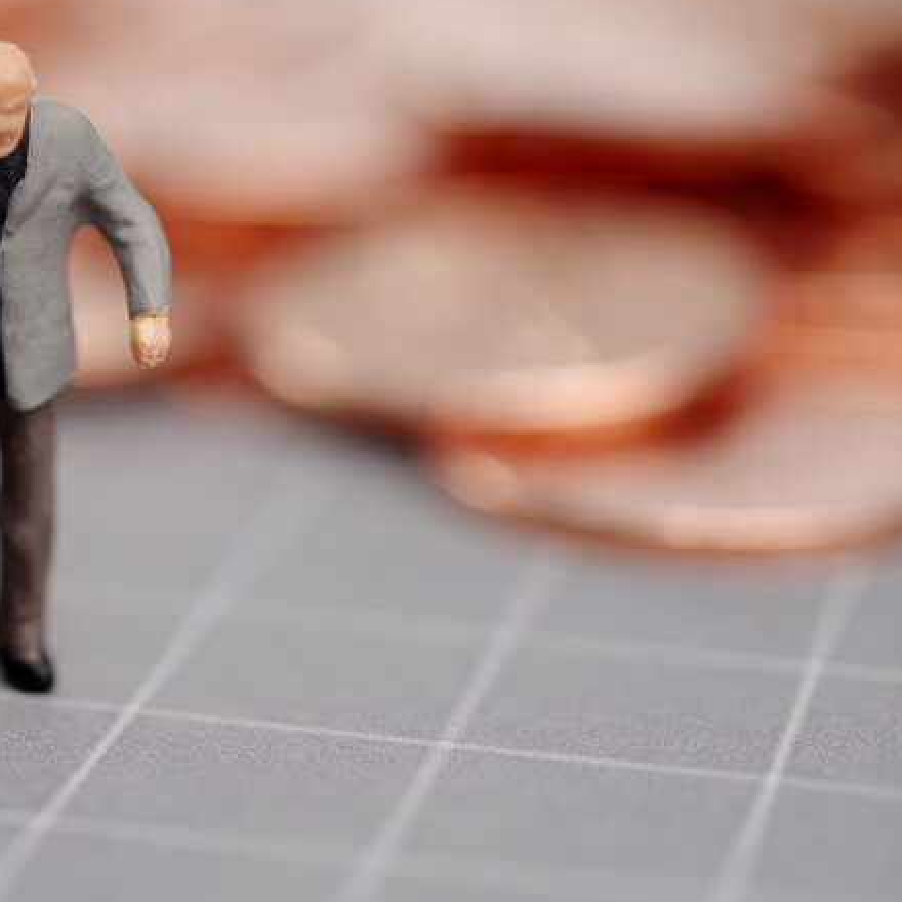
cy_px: 304
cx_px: -221
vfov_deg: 15.0
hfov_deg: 14.5
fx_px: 3420
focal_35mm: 116
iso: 100
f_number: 4
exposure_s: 1/200
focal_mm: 50
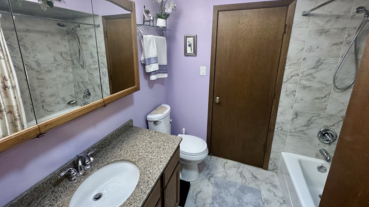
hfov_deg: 99.3
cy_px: 82
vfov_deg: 66.4
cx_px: 178
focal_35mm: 16
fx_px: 157
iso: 500
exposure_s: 1/60
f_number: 2.2
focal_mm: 2.22
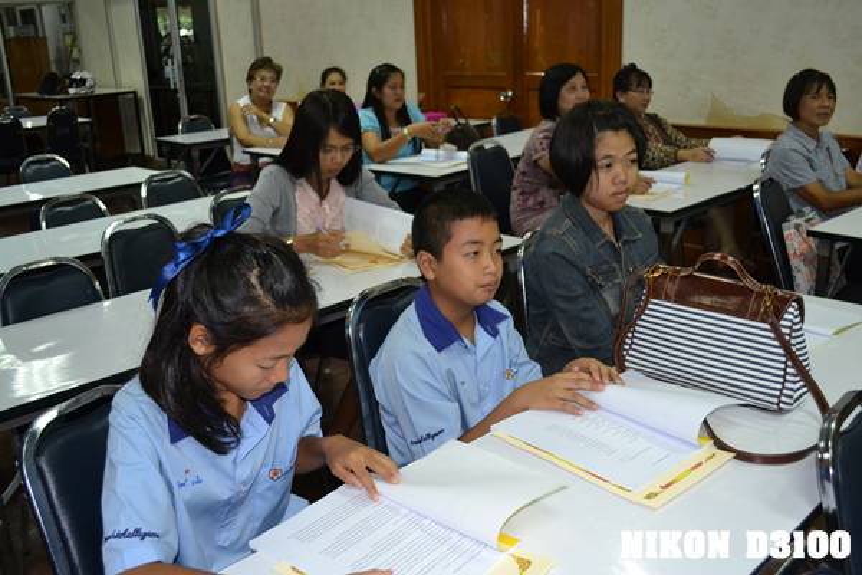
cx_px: 431
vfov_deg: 40.0
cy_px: 288
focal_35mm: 33
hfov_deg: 57.2
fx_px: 790
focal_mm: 22
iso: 1100
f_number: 4
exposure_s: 1/60
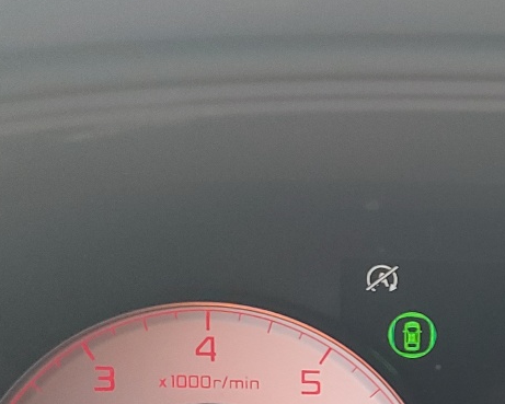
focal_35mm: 88
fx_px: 1316
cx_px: 642
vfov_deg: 17.2
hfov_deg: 20.1
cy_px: 379
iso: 62
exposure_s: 1/120
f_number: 1.5
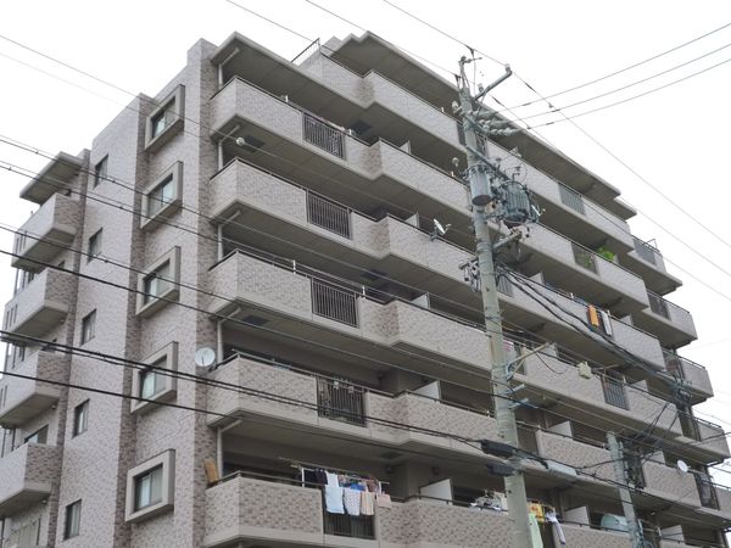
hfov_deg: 45.8
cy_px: 274
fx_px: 866
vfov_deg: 35.1
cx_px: 366
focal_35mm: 41
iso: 160
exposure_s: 1/320
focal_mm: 7.3
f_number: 3.7
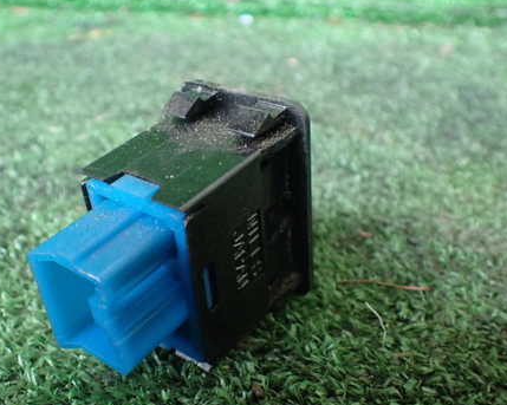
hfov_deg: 44.6
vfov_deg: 36.5
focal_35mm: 41
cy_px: 216
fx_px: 615
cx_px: 203
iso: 1000
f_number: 2.3
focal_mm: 5.4
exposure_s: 1/30
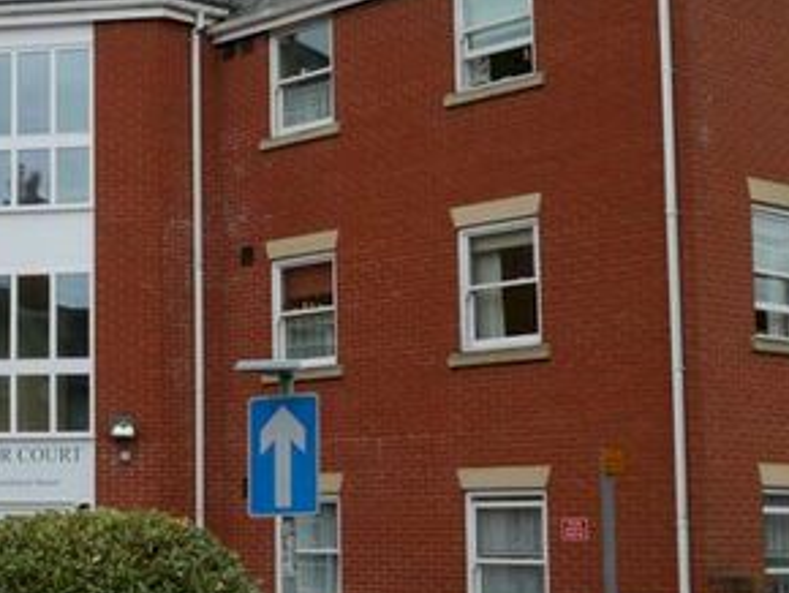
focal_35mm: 82
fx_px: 1871
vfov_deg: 18.0
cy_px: 341
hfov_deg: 22.9
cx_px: 4
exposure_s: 1/320
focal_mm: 17
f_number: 6.3
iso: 160
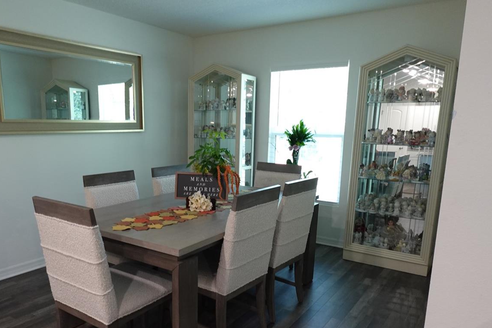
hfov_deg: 65.1
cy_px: 201
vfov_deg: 46.1
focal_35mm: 28
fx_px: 383
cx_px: 209
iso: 500
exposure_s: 1/80
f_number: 2
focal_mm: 7.6
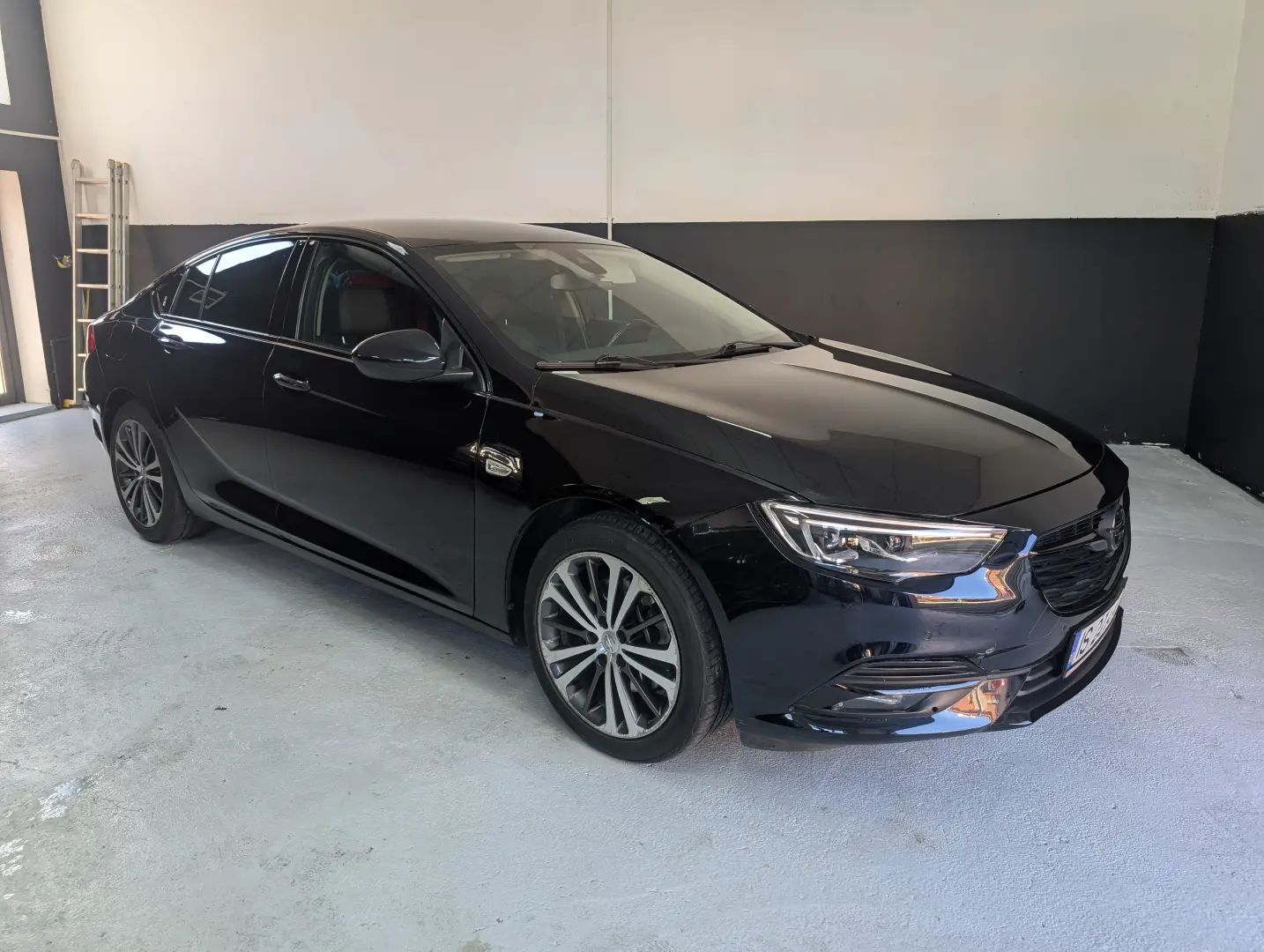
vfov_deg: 56.9
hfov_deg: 71.5
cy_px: 476
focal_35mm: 24
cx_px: 632
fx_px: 878
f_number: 1.68
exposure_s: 1/23.8
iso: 19
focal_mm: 6.9
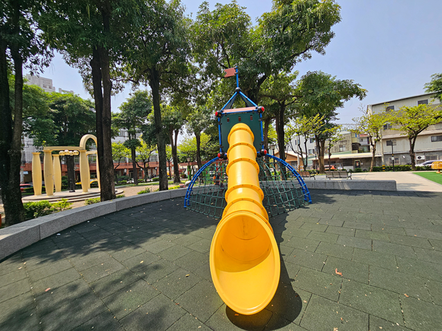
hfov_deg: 106.2
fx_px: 166
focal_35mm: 13
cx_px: 221
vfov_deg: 89.9
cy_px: 166
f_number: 2.2
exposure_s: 1/1215
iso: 50
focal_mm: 2.2
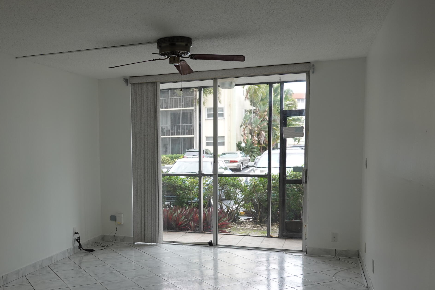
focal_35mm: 38
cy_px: 192
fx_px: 459
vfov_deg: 34.7
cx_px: 132
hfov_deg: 49.5
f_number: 2.8
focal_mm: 9
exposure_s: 1/100
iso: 100
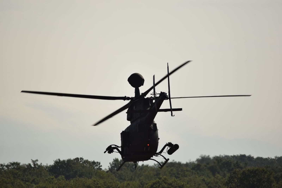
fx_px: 3525
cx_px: 141
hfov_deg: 4.6
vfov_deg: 3.1
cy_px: 94
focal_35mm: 450
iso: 100
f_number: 5.6
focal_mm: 300
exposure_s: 1/1000
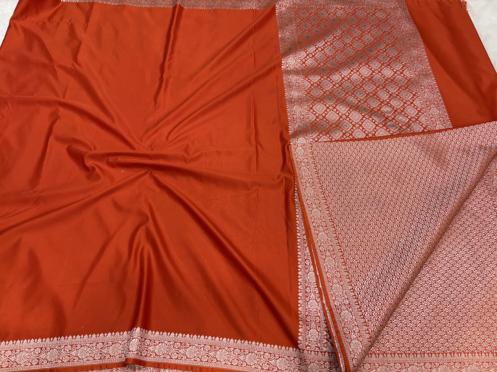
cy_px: 186
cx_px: 248
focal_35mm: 26
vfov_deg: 53.1
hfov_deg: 67.3
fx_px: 373
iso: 125
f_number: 1.6
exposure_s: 1/100
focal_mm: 5.96
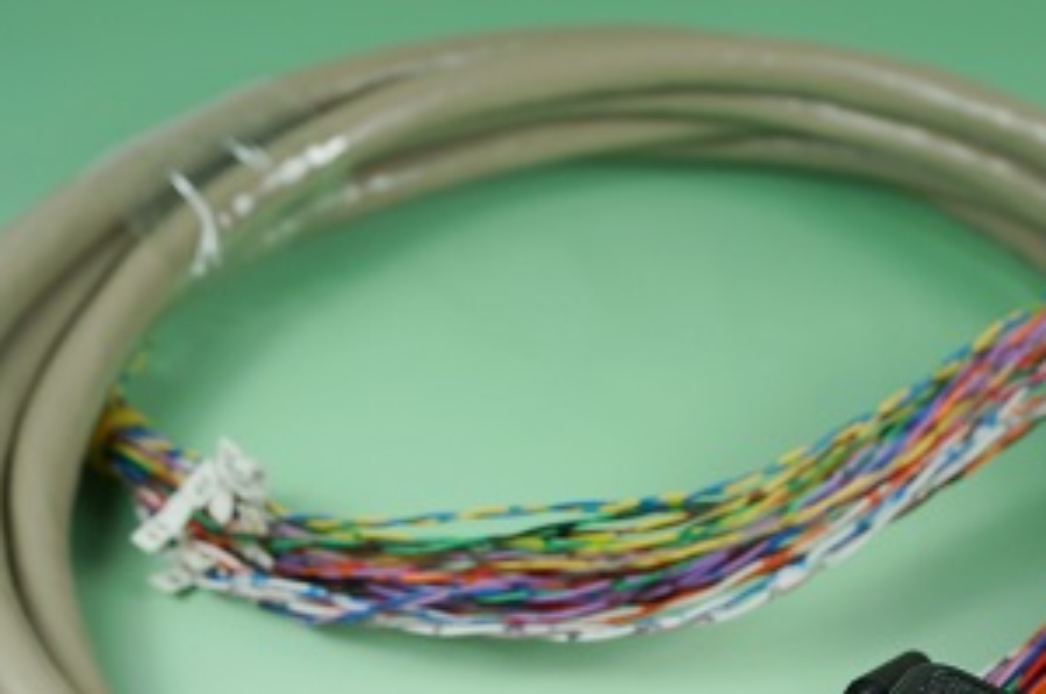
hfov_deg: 30.4
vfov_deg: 20.1
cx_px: 690
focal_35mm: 66
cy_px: 628
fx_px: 1915
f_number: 5.6
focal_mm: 22
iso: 100
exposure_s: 1/80
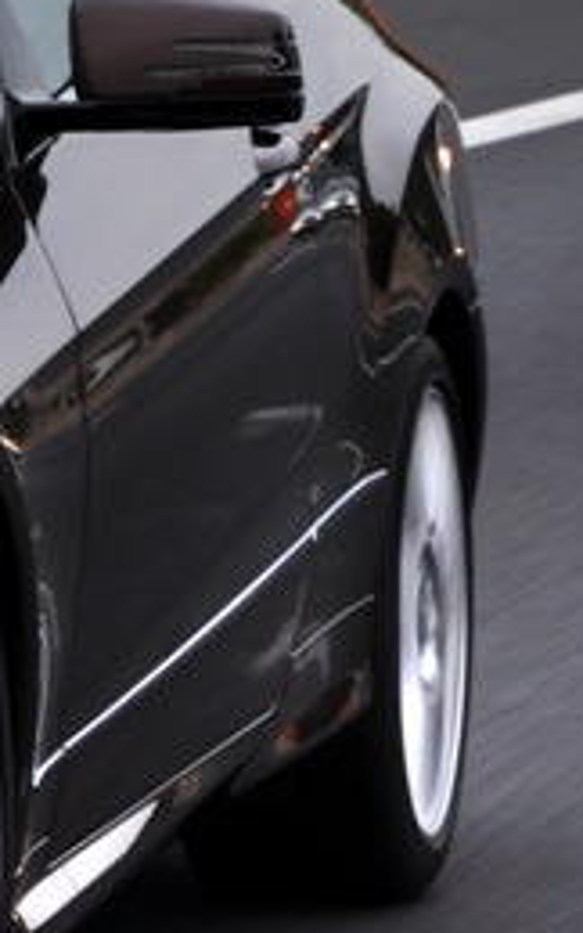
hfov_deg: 3.0
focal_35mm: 435
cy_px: 349
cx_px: -1065
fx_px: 11052
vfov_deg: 4.8
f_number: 14
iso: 200
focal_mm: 72
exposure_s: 1/80
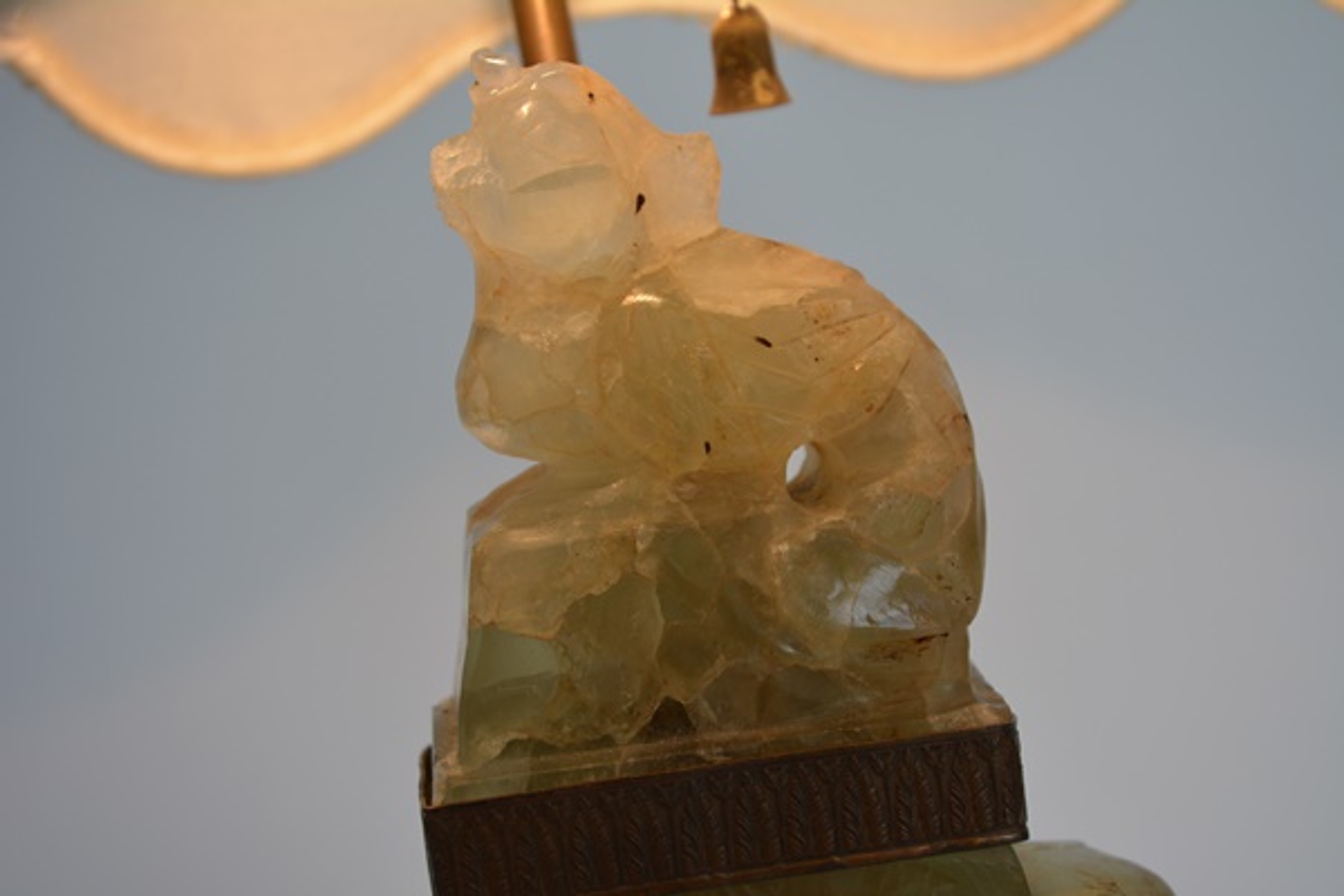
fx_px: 2240
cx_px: 672
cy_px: 448
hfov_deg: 33.4
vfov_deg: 22.6
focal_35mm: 60
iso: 200
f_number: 6.3
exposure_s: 1/160
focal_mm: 40
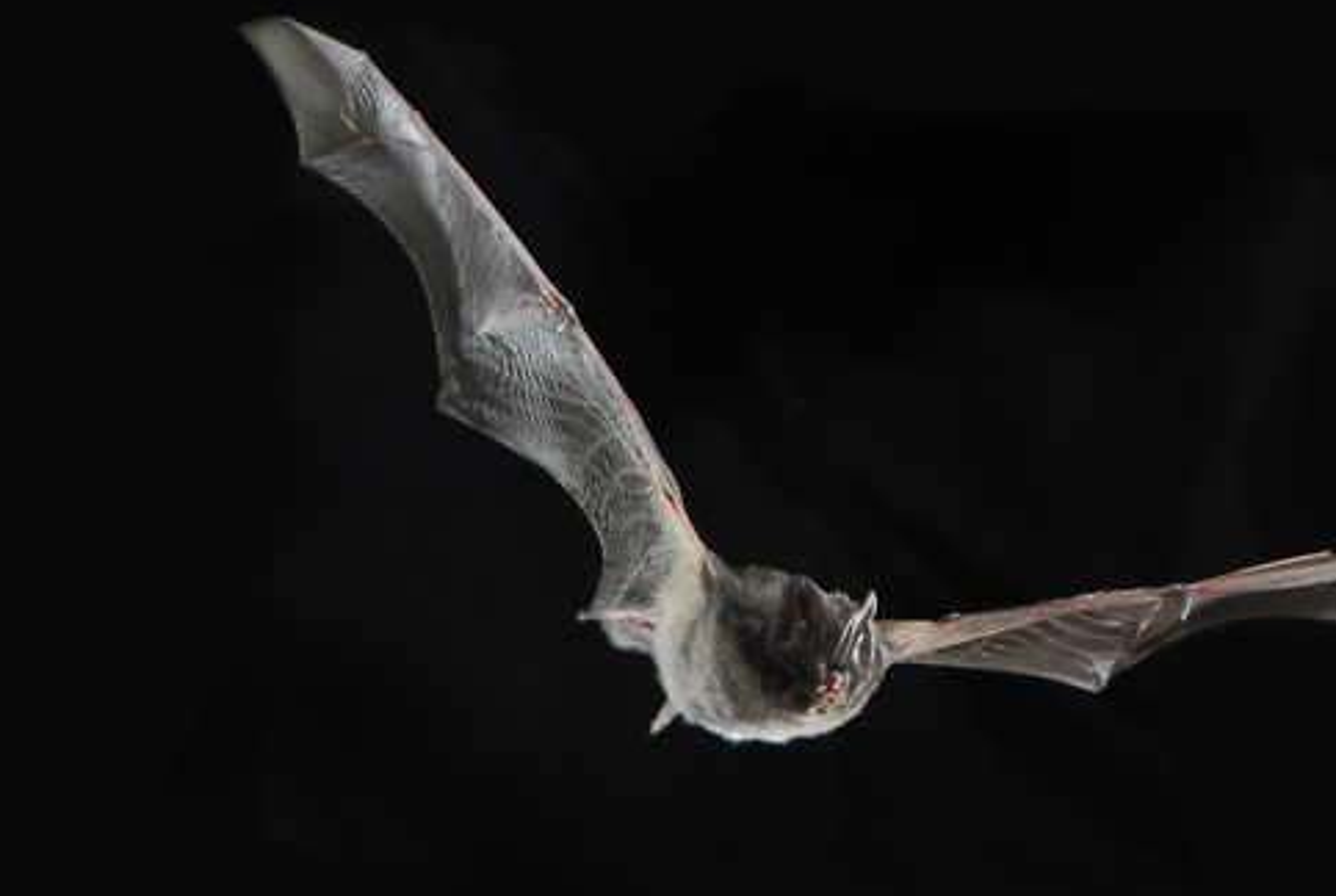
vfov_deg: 10.1
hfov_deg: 15.0
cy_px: 206
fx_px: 5050
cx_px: 954
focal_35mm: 136
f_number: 8
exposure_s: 1/60
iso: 200
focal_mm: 55
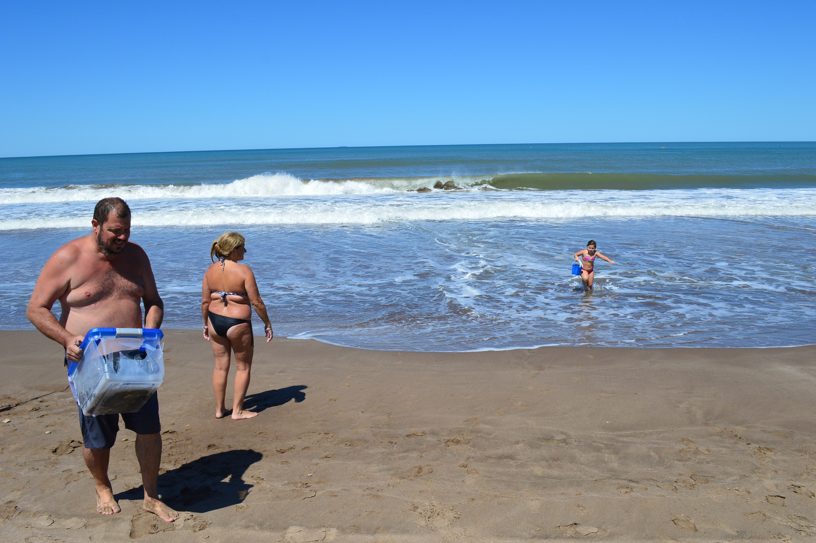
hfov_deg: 67.4
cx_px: 408
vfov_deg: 47.8
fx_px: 611
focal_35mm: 27
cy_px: 272
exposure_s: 1/500
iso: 320
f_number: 11
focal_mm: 18
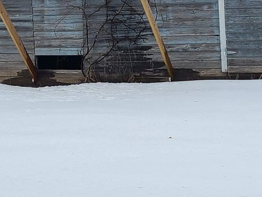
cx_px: 164
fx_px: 908
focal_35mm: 120
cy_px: 29
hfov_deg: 16.4
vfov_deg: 12.3
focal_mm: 5.4
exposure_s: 1/142
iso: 40
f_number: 1.8
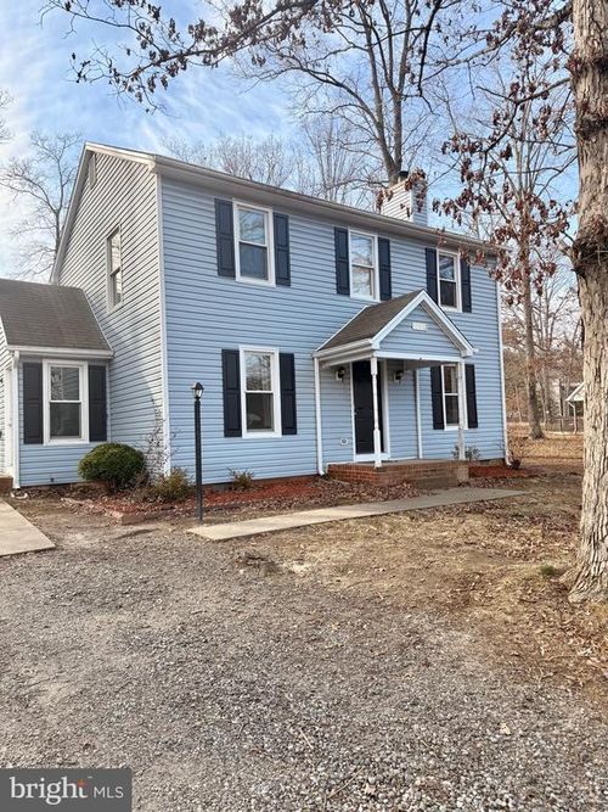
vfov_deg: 71.6
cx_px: 304
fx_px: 562
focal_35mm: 24
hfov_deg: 56.8
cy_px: 406
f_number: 1.78
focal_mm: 6.76
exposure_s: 1/2000
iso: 100
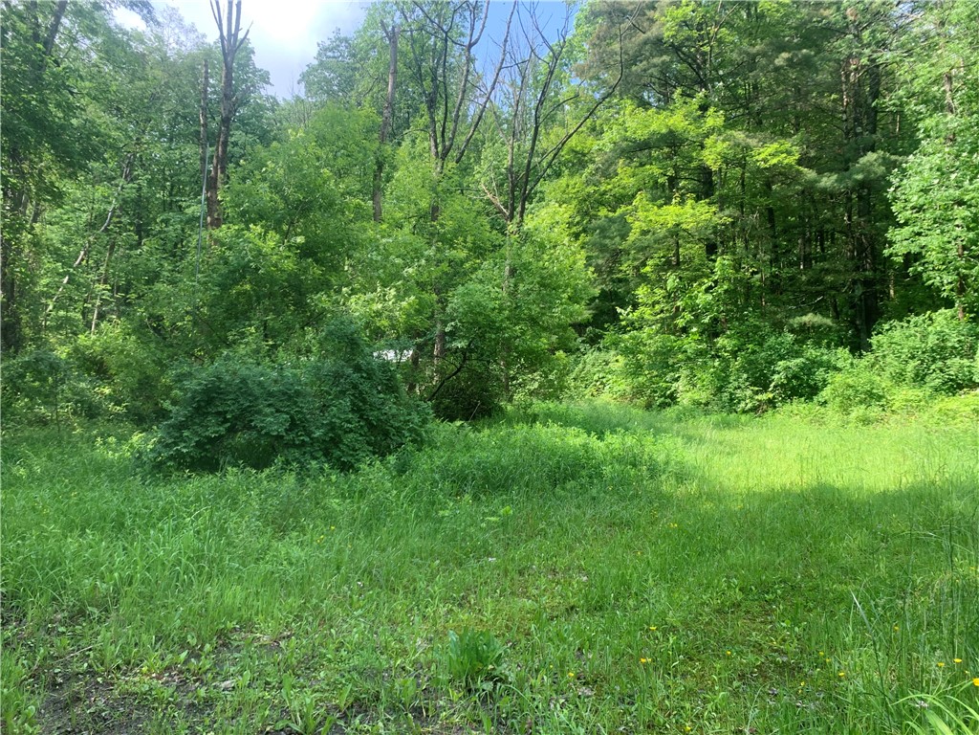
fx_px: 735
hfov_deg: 67.3
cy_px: 368
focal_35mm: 26
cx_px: 490
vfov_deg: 53.1
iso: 25
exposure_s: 1/307
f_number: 1.8
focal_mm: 4.25
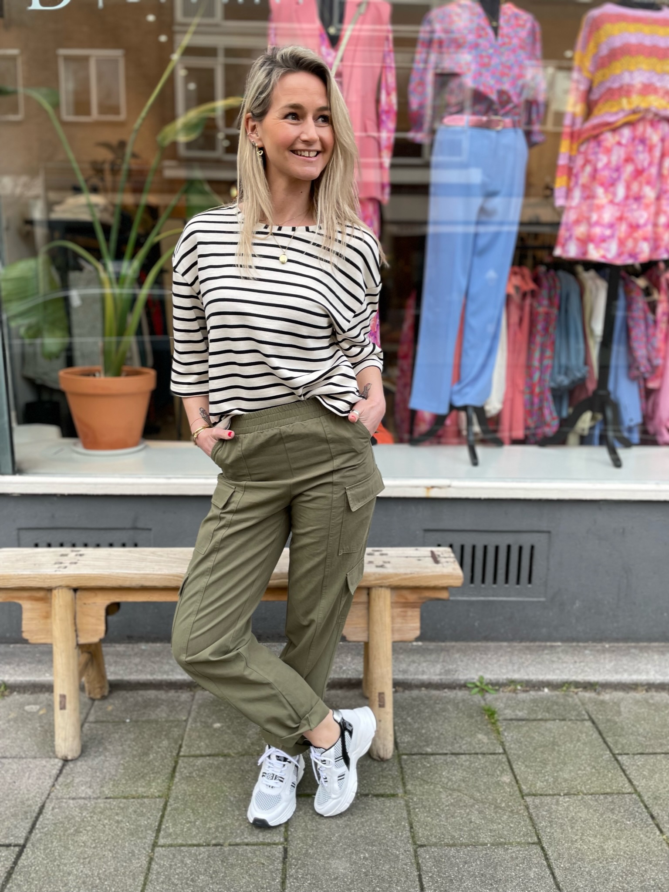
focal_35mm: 26
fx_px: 670
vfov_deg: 67.3
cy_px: 446
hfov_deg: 53.0
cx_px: 334
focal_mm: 4.2
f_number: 1.6
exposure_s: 1/271
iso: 40
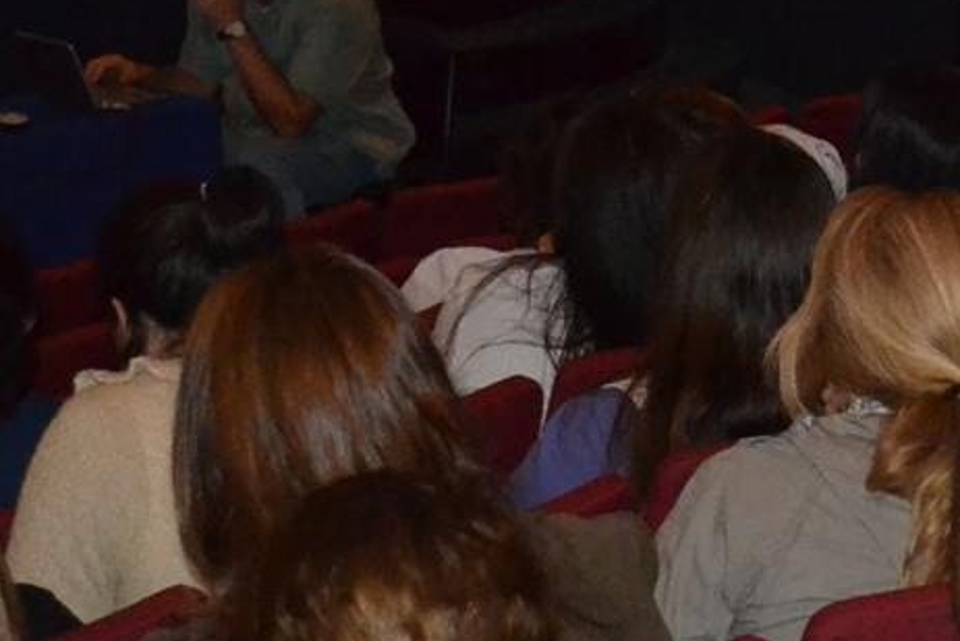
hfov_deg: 12.0
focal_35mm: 168
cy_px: 228
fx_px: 4481
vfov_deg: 8.2
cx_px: 1082
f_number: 4.8
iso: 3200
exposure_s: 1/60
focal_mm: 32
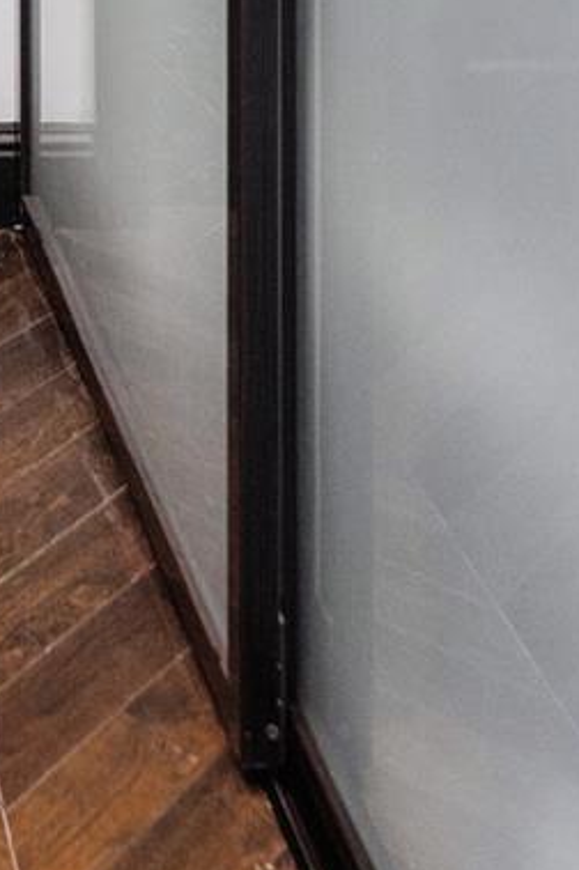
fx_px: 1909
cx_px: -323
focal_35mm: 79
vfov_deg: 19.7
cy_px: -650
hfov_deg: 15.7
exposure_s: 1/50
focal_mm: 20
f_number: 4
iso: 400
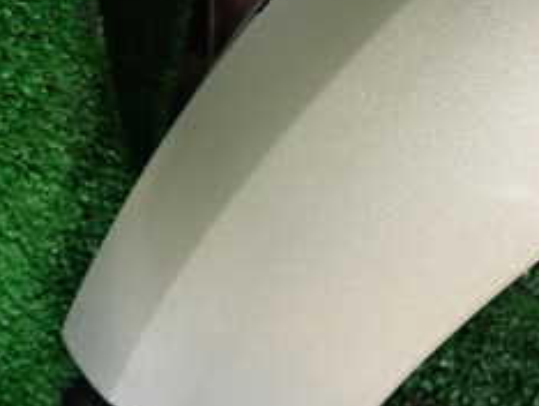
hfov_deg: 29.1
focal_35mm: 64
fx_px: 998
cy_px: 58
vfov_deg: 22.5
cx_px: 481
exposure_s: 1/30
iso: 320
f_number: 2
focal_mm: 4.5
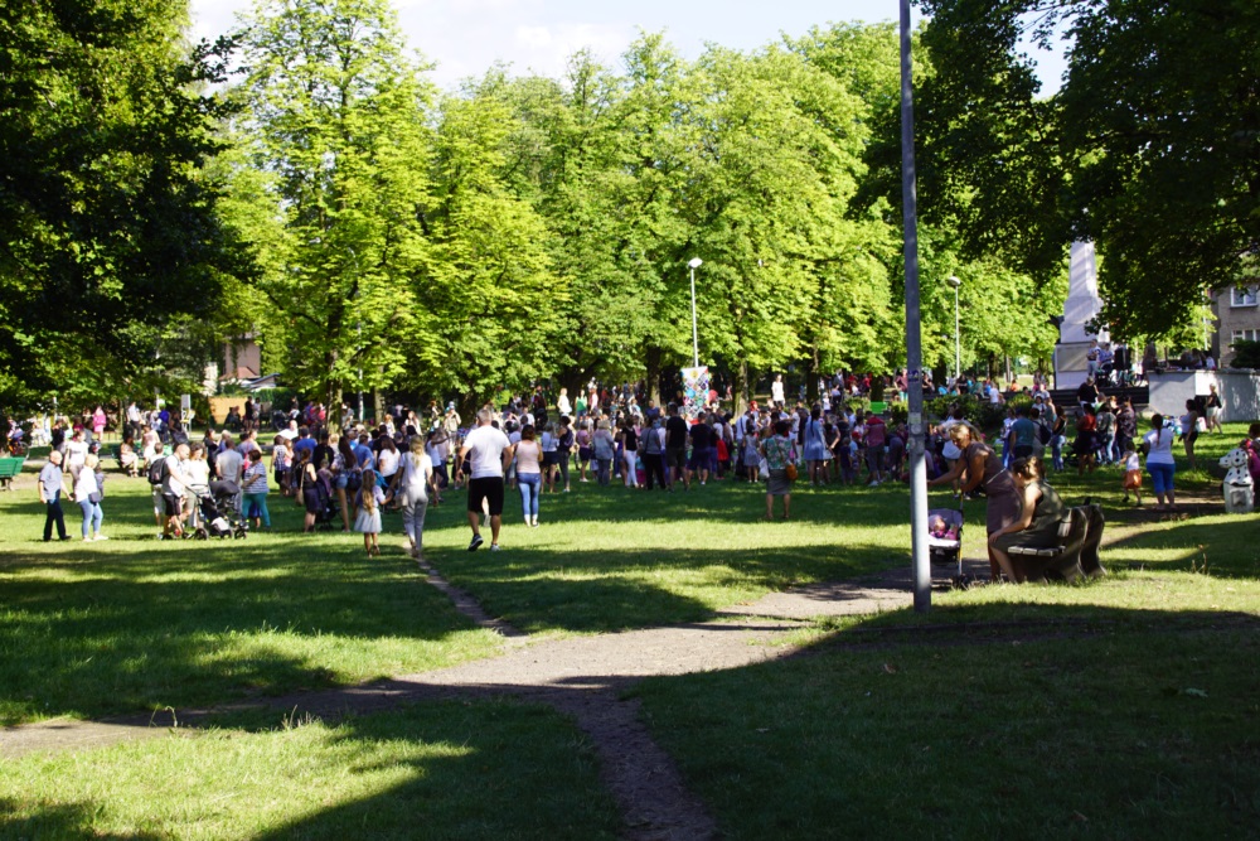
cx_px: 630
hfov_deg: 33.4
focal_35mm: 60
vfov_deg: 22.6
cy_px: 420
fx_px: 2100
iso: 100
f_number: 5.6
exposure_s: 1/100
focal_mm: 40
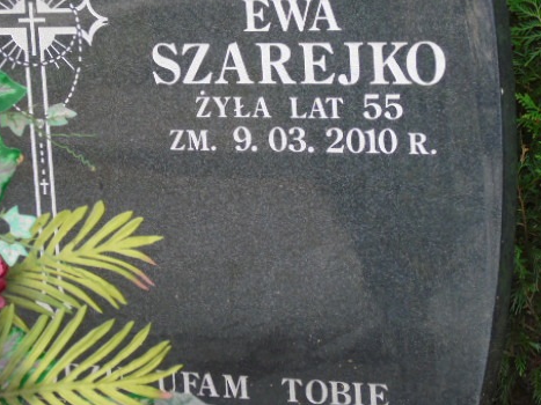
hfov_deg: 13.3
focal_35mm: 148
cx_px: 233
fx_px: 2312
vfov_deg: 10.0
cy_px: 148
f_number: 4.4
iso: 200
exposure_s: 1/60
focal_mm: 19
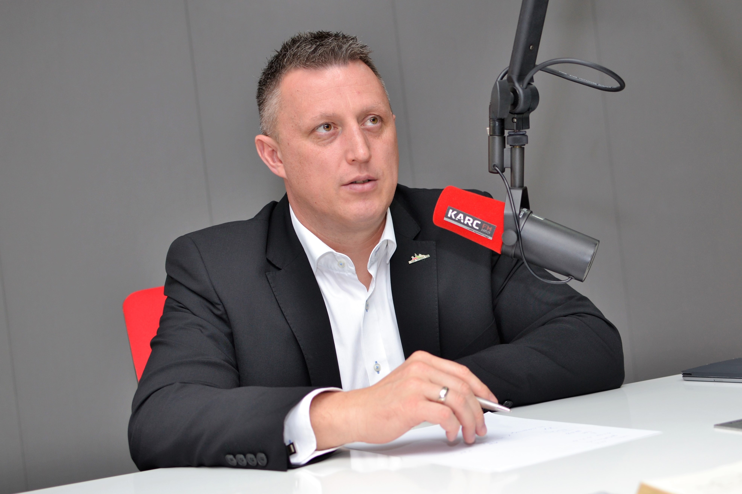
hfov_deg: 37.9
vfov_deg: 25.7
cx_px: 371
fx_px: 1082
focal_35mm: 52
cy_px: 247
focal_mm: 35
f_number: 2.8
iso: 200
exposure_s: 1/200
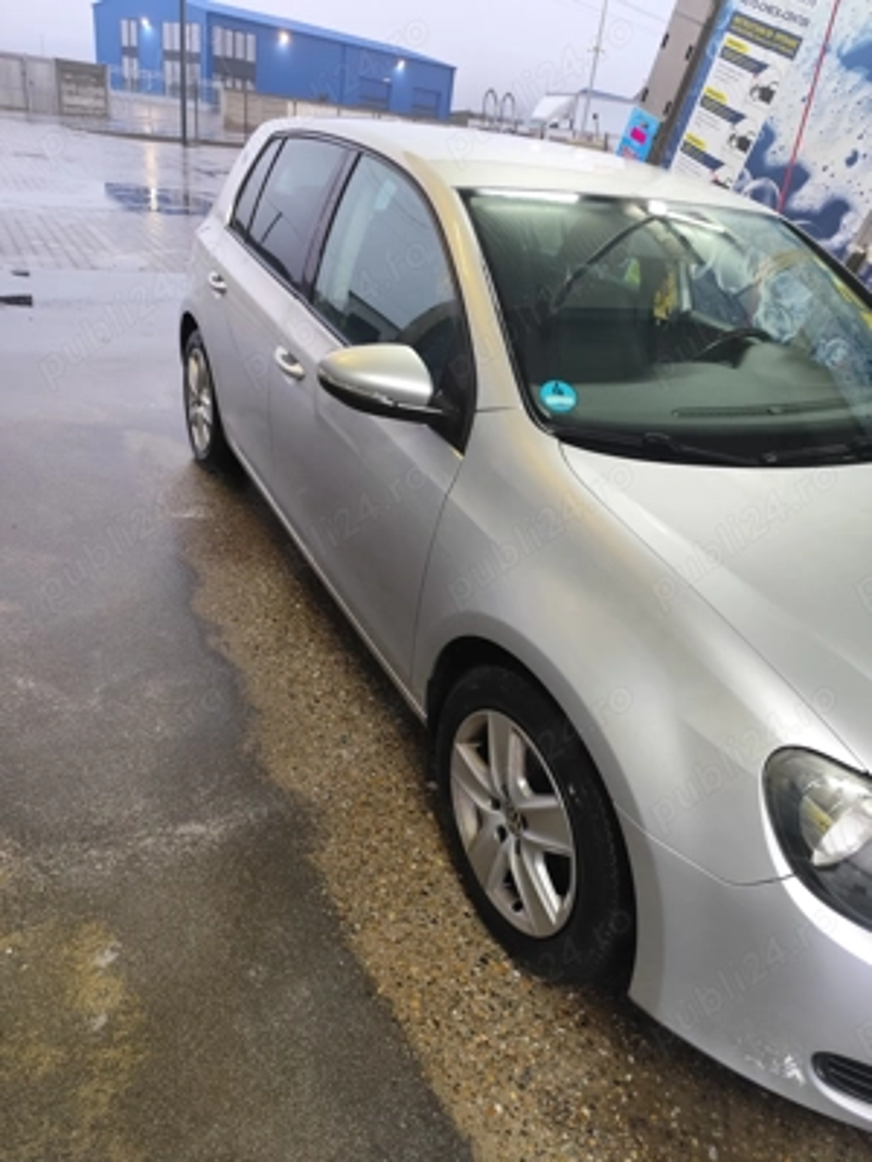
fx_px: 773
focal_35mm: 23
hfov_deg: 58.9
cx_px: 436
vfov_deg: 73.9
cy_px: 581
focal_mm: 6.19
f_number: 1.65
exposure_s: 1/50
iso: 500
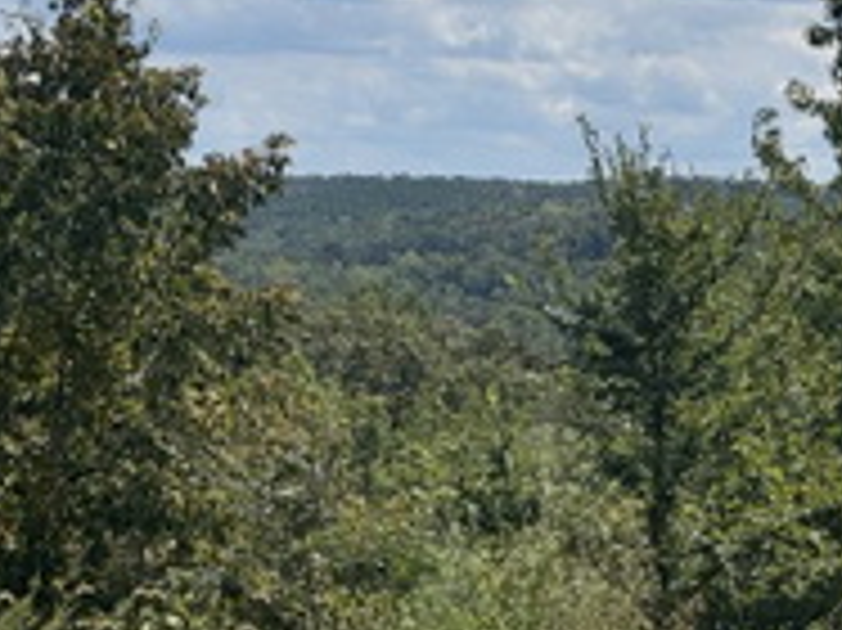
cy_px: 176
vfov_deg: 9.0
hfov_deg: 12.0
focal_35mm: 165
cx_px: 441
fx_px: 4011
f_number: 2.8
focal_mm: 9
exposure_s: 1/1754
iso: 25
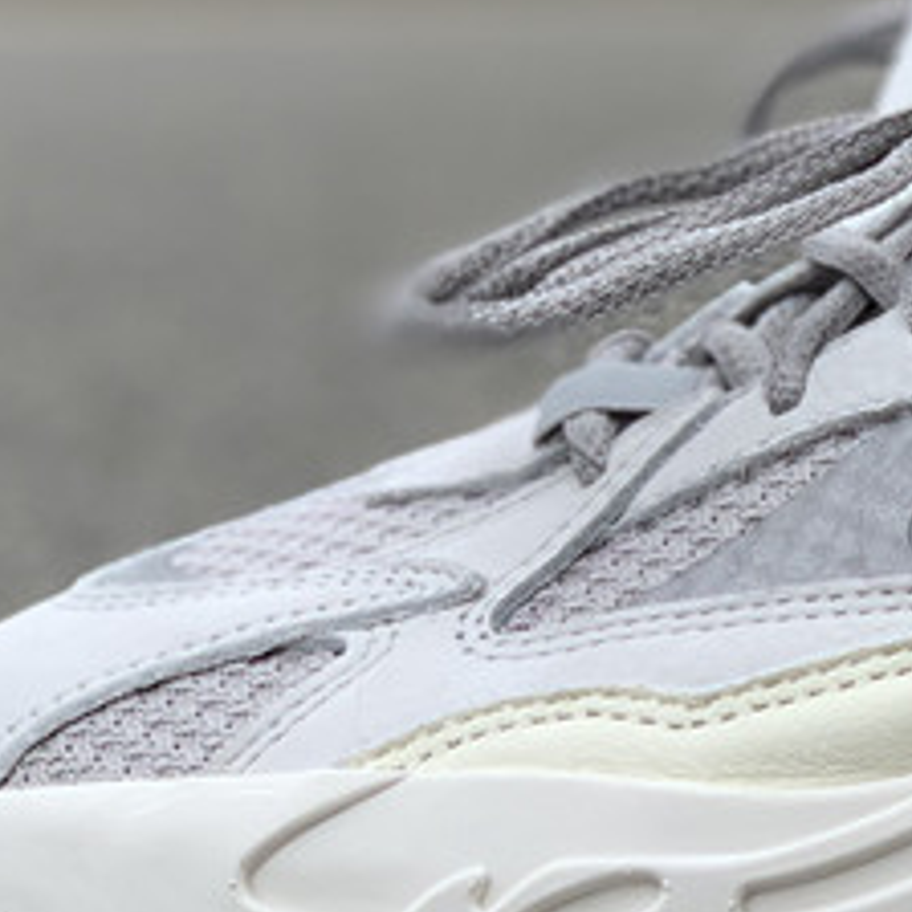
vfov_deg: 9.5
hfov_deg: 9.3
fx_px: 5514
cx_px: 1226
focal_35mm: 185
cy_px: 527
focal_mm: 6
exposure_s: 1/695
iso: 16
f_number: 2.4
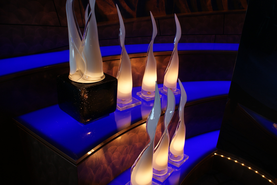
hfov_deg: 57.2
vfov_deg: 40.1
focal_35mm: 33
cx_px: 138
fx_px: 254
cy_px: 92
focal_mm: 22
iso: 125
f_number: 4
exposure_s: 1/40
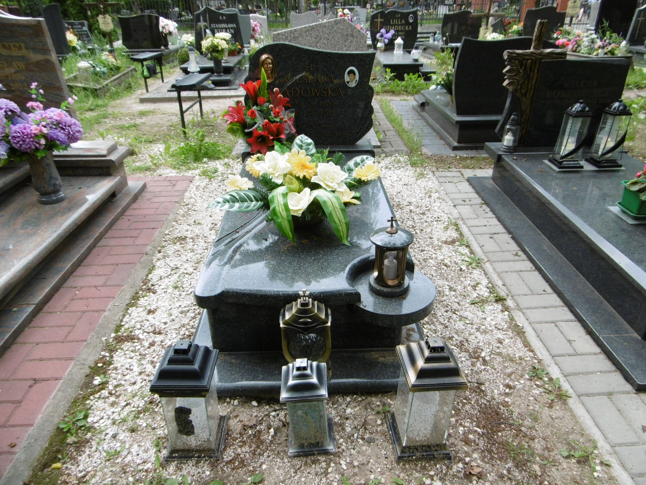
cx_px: 323
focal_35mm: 24
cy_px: 242
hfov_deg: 71.6
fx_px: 448
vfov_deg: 56.8
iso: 100
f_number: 3.1
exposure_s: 1/250
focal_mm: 4.3
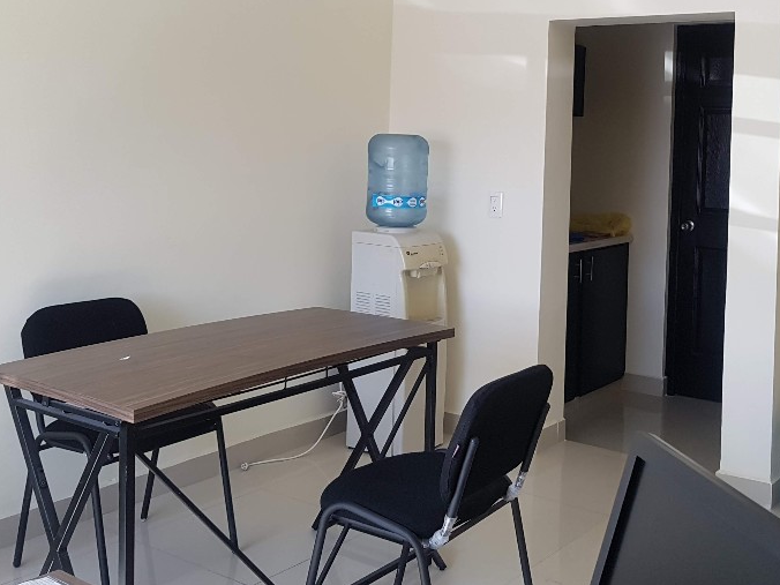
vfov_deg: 34.4
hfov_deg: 45.5
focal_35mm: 41
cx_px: 478
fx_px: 924
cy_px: 144
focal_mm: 4.2
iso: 80
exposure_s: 1/50
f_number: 1.7
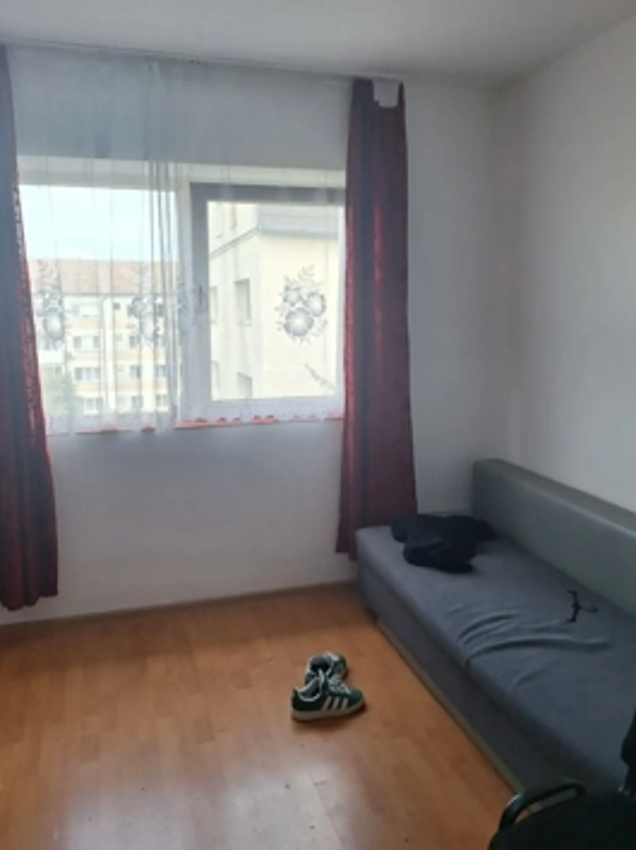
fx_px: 638
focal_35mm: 26
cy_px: 394
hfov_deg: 53.0
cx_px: 314
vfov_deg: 67.3
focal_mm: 5.54
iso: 40
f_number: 1.8
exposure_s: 1/121
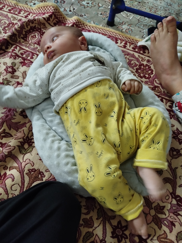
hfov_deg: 56.8
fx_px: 168
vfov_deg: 71.6
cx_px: 91
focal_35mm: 24
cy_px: 122
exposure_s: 1/20
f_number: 1.7
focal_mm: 5.31
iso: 640
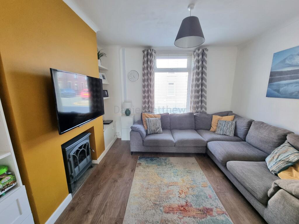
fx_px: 112
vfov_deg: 89.9
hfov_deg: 106.2
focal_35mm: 13
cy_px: 112
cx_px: 150
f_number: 2.2
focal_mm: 2.2
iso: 125
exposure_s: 1/50
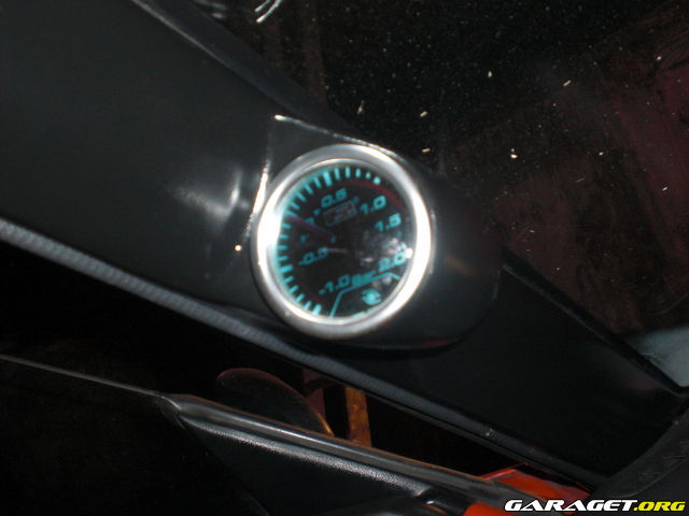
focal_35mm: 38
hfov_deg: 49.0
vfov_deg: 37.7
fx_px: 756
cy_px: 258
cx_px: 344
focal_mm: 6.3
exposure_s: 1/60
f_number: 3.1
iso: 200
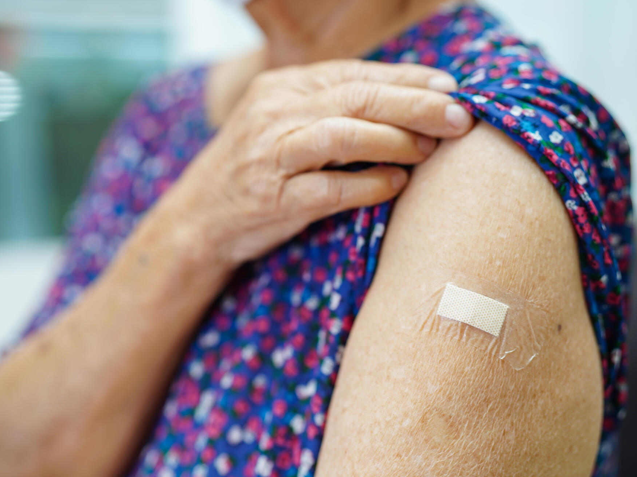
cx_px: 291
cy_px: 242
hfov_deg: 34.9
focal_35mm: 55
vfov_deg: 26.6
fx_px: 1012
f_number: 2
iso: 100
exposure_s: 1/60
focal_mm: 50
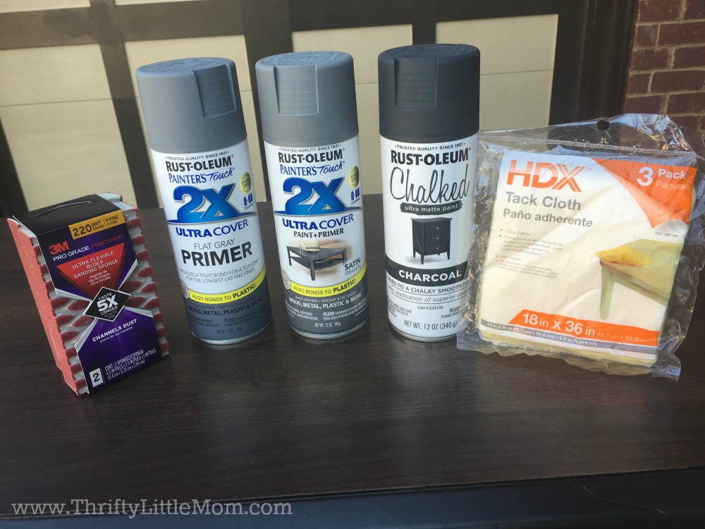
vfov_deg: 48.2
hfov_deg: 61.7
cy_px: 264
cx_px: 352
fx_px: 591
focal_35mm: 29
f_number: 2.2
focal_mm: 4.15
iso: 25
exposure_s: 1/120
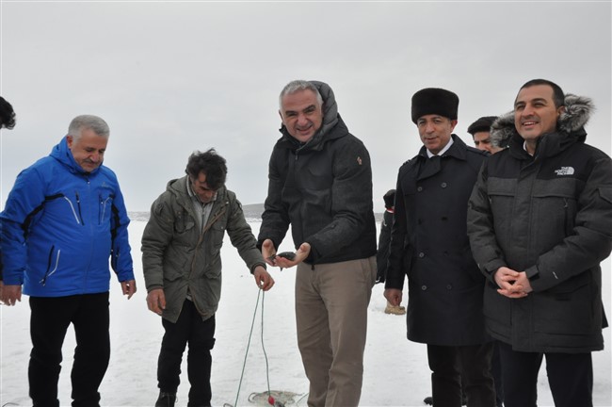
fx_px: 560
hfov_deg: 57.3
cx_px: 306
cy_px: 204
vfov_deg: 39.9
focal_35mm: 33
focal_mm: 22
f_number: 16
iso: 1250
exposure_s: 1/1000
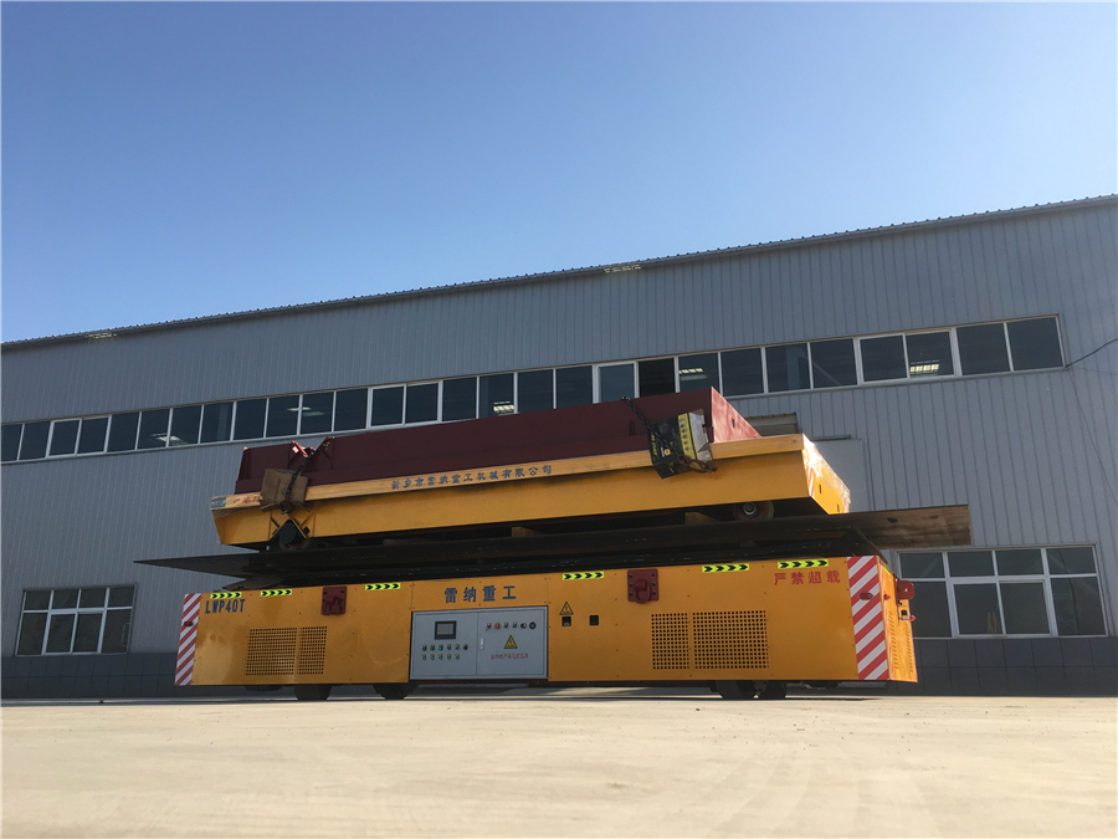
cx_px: 559
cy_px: 420
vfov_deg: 48.2
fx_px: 937
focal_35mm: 29
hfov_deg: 61.7
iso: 25
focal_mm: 4.15
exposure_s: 1/1083
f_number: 2.2
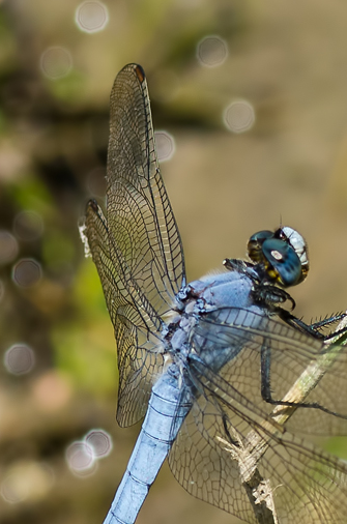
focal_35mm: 267
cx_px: 261
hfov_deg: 5.1
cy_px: 497
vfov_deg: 7.7
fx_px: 3879
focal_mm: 90
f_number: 10
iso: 100
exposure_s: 1/400
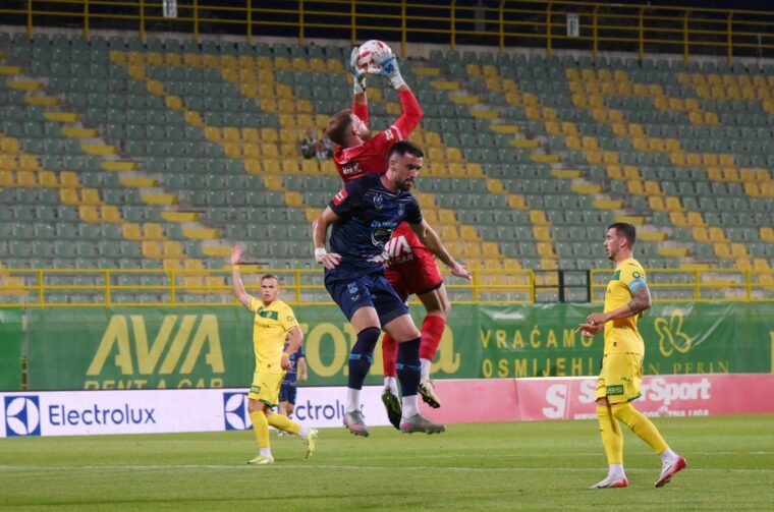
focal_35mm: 135
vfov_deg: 10.1
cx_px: 387
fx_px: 2896
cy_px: 256
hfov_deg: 15.2
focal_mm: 135
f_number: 5.6
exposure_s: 1/800
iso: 4000
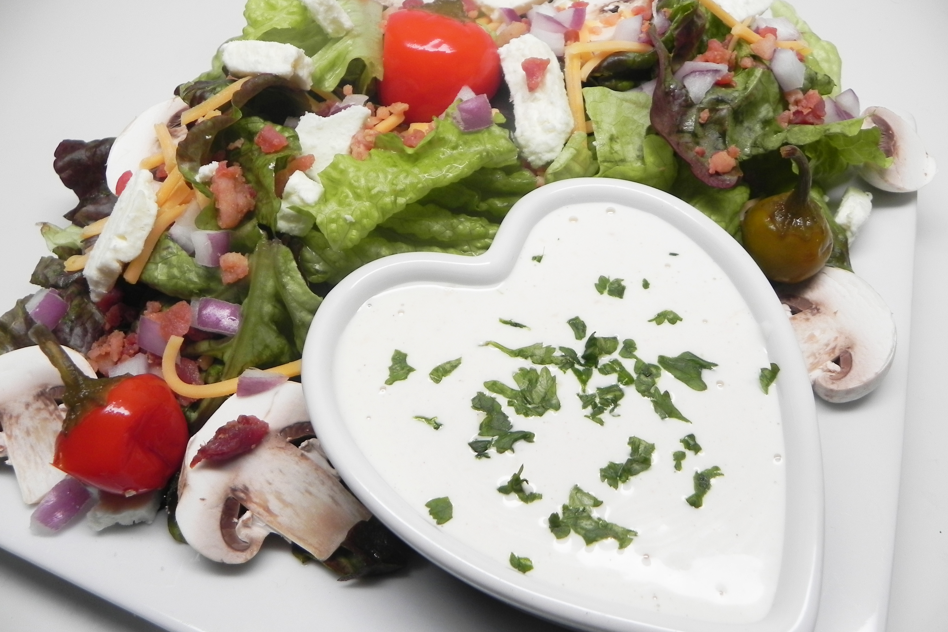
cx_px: 468
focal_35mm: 28
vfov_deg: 46.4
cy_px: 332
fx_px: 737
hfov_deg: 65.5
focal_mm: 4.6
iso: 160
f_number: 2.8
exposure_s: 1/62.3
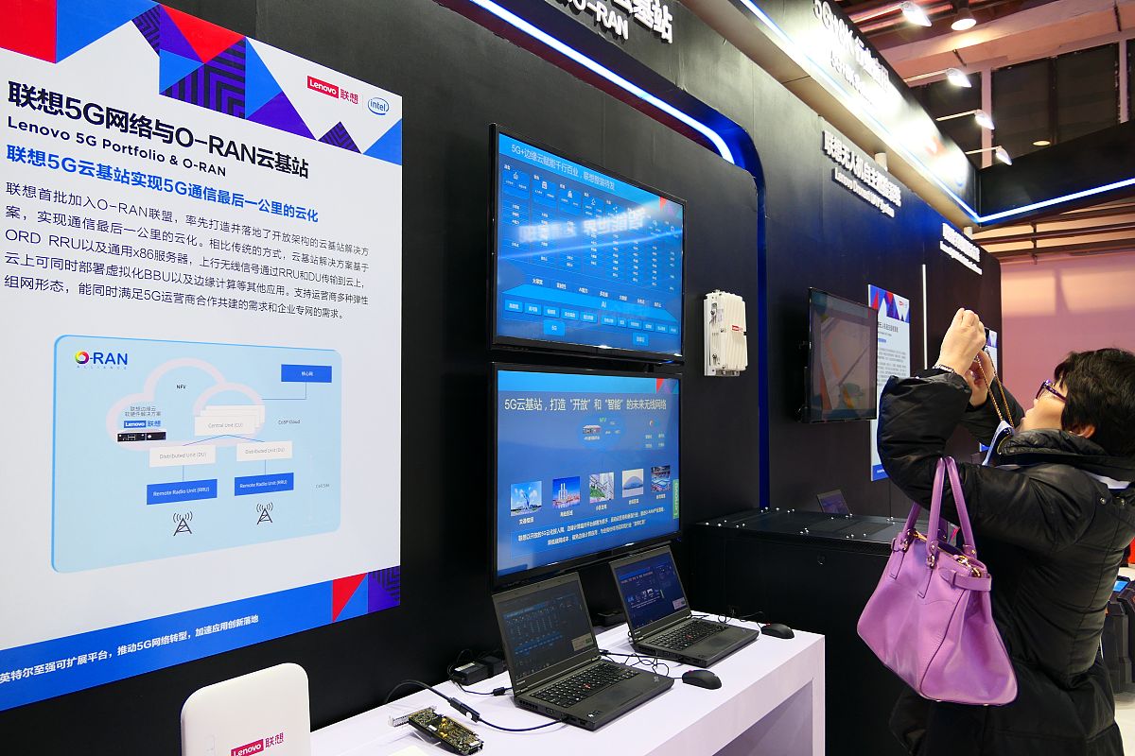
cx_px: 568
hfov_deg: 73.7
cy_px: 378
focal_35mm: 24
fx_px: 757
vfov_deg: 53.1
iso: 125
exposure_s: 1/100
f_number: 1.4
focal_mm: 8.8
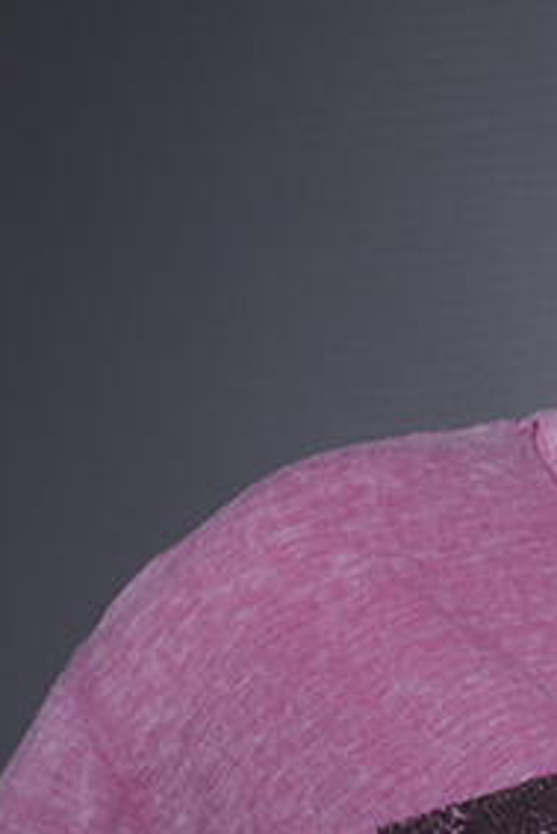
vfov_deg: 4.4
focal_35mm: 466
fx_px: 10797
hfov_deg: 2.9
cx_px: 1024
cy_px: 1544
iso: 100
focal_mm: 55
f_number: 13
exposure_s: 1/200
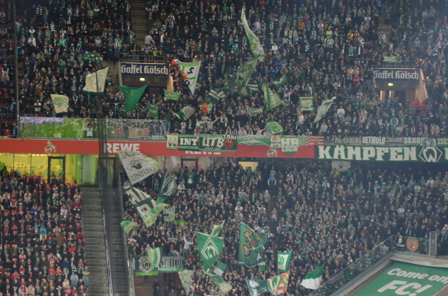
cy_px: 158
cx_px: 279
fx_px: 2479
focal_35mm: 200
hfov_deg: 10.3
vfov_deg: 6.9
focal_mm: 105
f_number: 5.6
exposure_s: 1/100
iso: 3200
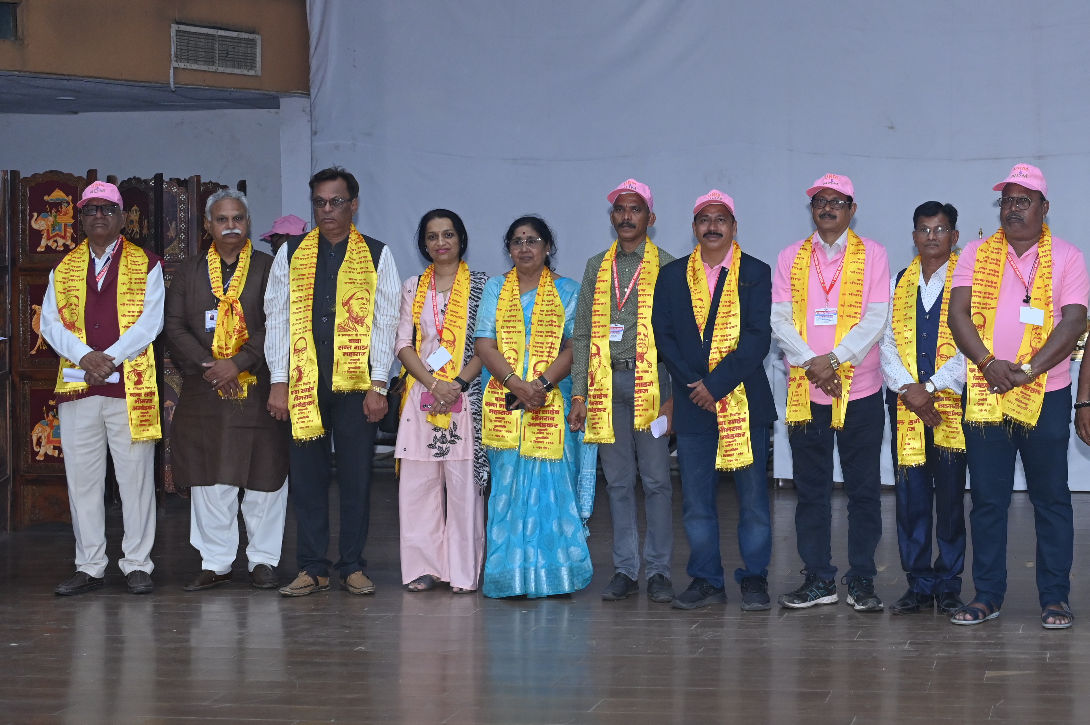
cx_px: 833
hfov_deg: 28.8
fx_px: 2088
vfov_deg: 19.6
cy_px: 235
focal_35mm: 69
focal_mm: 44
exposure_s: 1/125
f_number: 4
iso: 1600
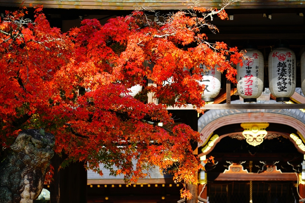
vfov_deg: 8.4
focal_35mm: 163
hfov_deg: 12.6
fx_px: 1381
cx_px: 152
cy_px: 102
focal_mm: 163
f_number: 5.6
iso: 125
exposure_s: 1/200
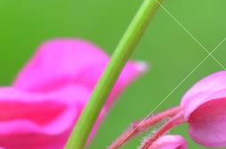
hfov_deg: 4.5
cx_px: -119
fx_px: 2881
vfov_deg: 3.0
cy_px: 185
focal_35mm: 460
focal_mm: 60
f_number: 11
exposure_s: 1/30
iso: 200
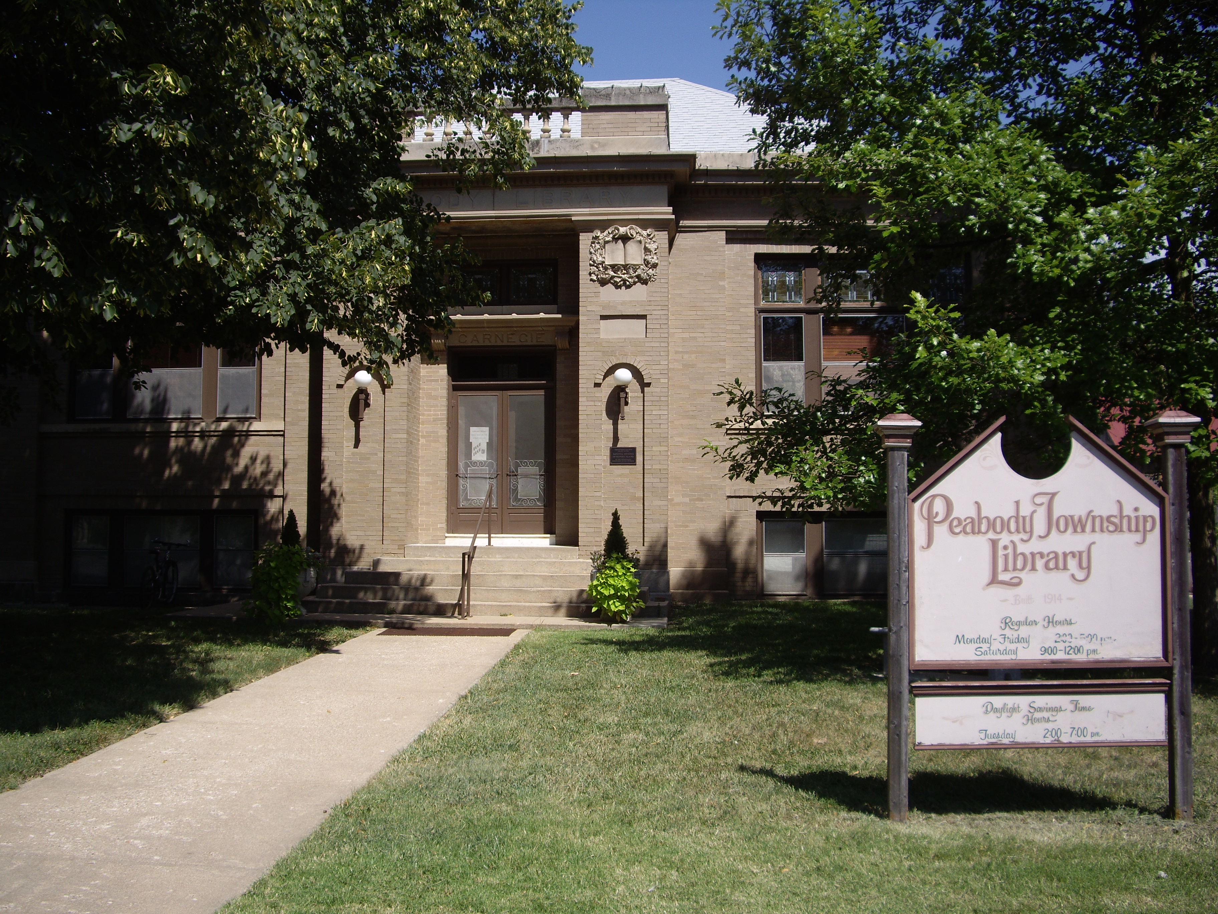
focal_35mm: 38
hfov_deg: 49.0
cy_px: 457
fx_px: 1337
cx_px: 609
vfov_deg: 37.7
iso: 64
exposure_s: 1/160
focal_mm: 7.9
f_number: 8
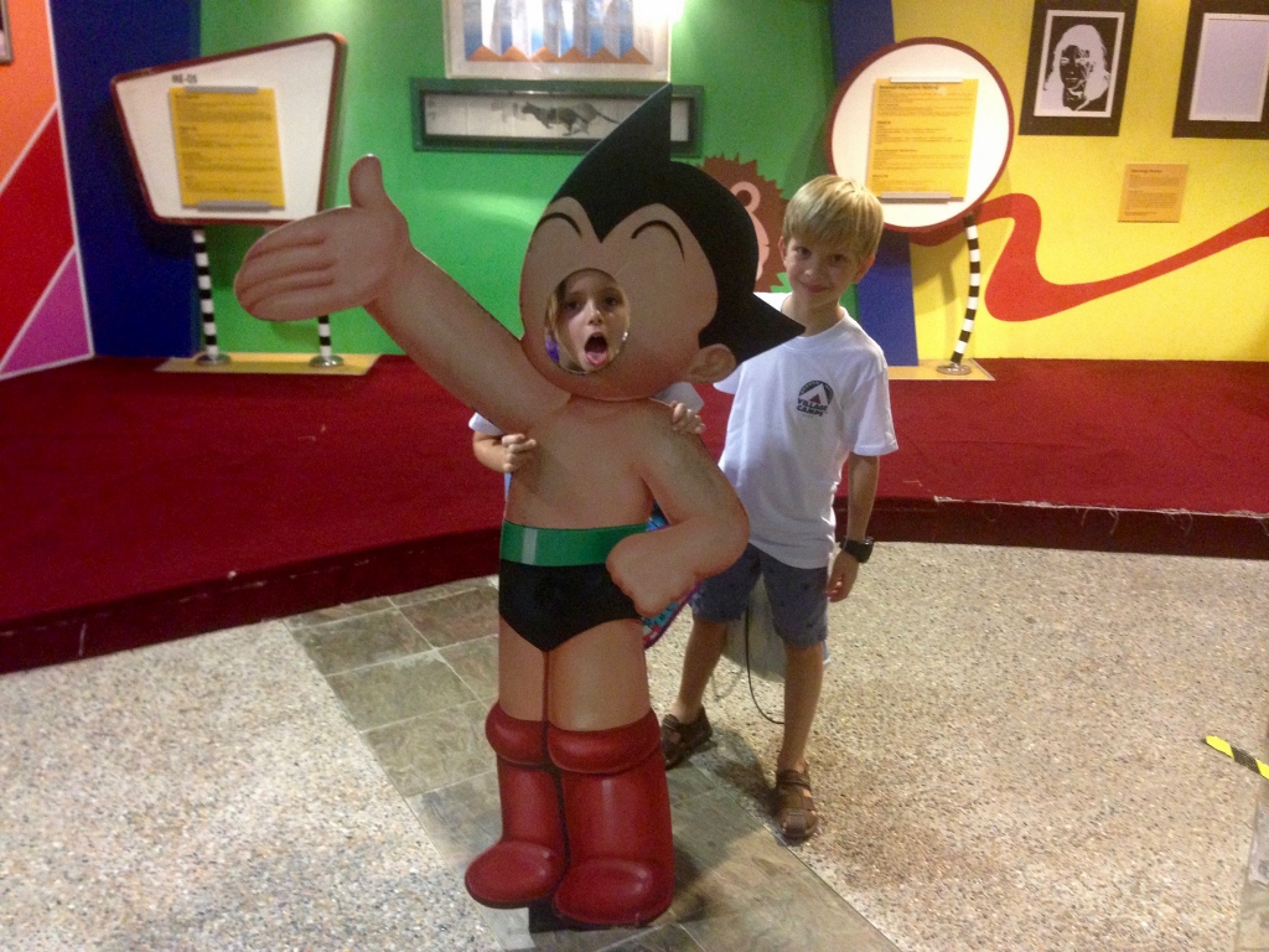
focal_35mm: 33
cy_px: 476
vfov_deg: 42.9
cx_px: 634
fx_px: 1210
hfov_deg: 55.4
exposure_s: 1/15
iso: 400
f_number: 2.4
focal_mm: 4.12
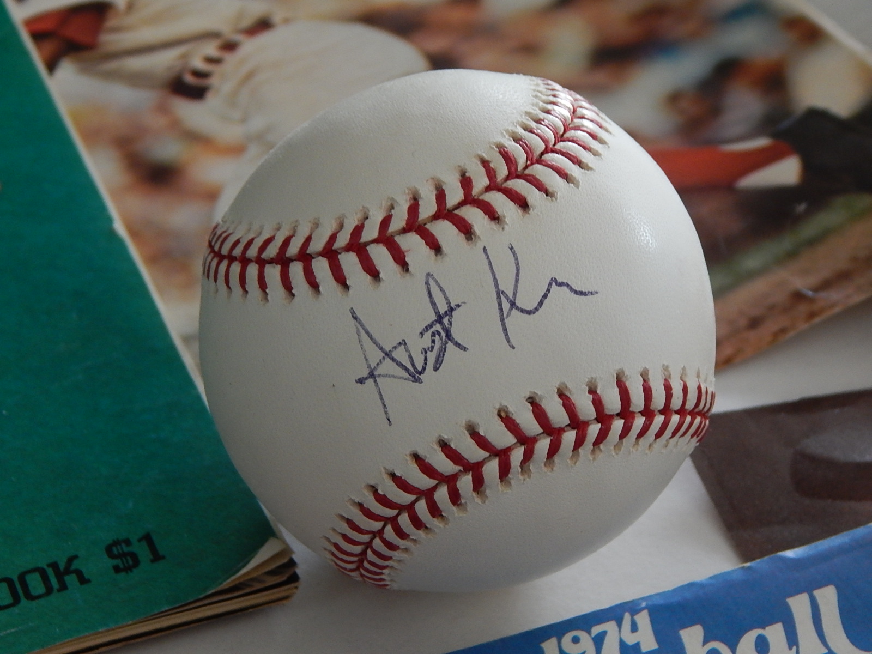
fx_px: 2141
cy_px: 327
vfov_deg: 17.4
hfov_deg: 23.0
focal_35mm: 85
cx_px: 436
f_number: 4.3
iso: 320
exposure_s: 1/30
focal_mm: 15.3
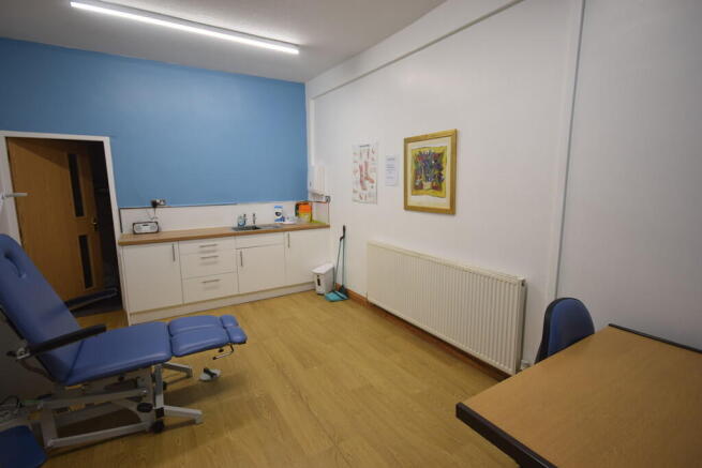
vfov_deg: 69.7
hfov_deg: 92.4
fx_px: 336
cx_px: 351
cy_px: 234
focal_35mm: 17
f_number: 4.5
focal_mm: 11.5
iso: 400
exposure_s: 1/80
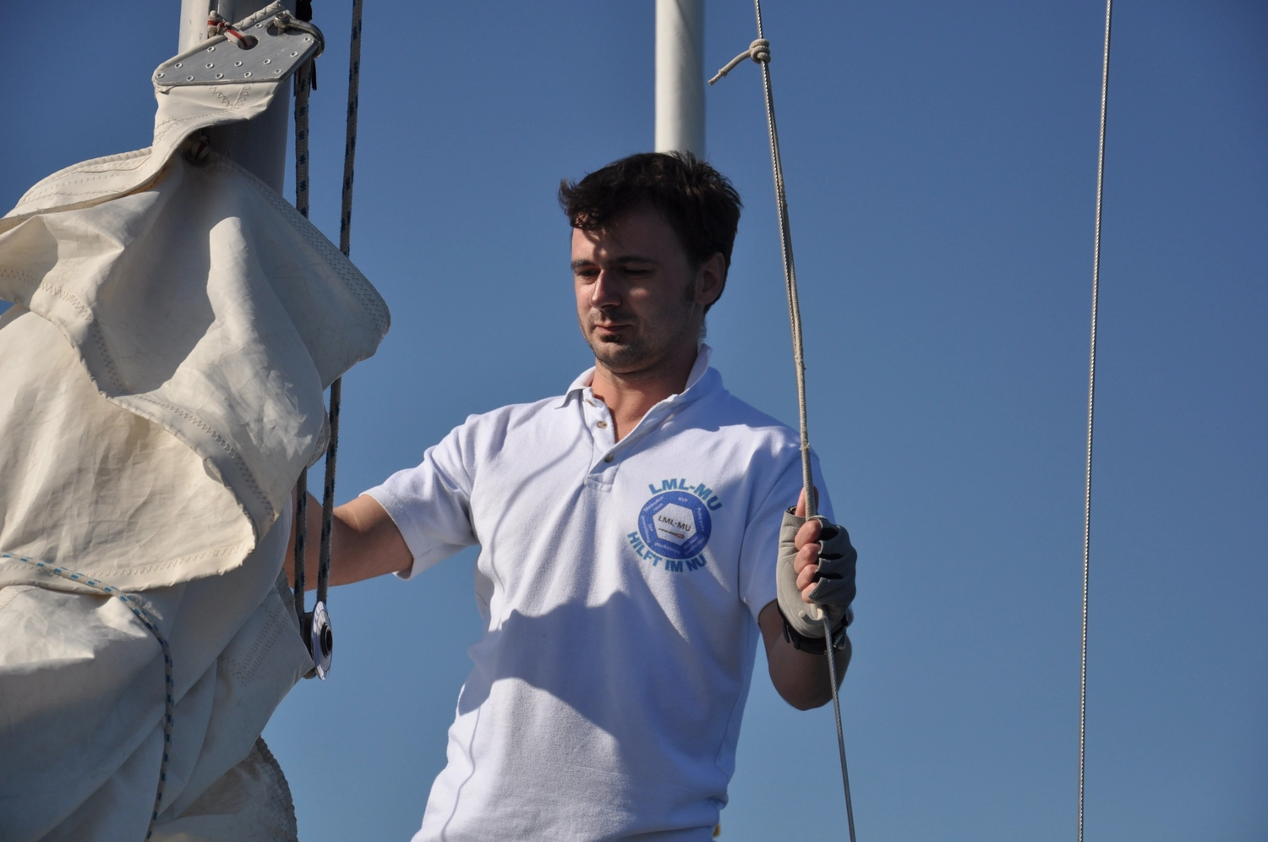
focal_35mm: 112
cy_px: 421
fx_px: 3957
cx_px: 634
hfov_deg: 18.2
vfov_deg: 12.1
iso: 200
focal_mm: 75
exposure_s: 1/2000
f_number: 5.3
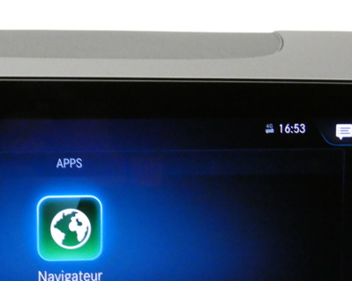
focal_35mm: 90
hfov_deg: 21.0
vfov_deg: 16.8
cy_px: 254
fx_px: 937
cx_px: 60
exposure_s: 1/15
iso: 1600
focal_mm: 8.2
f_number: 3.8
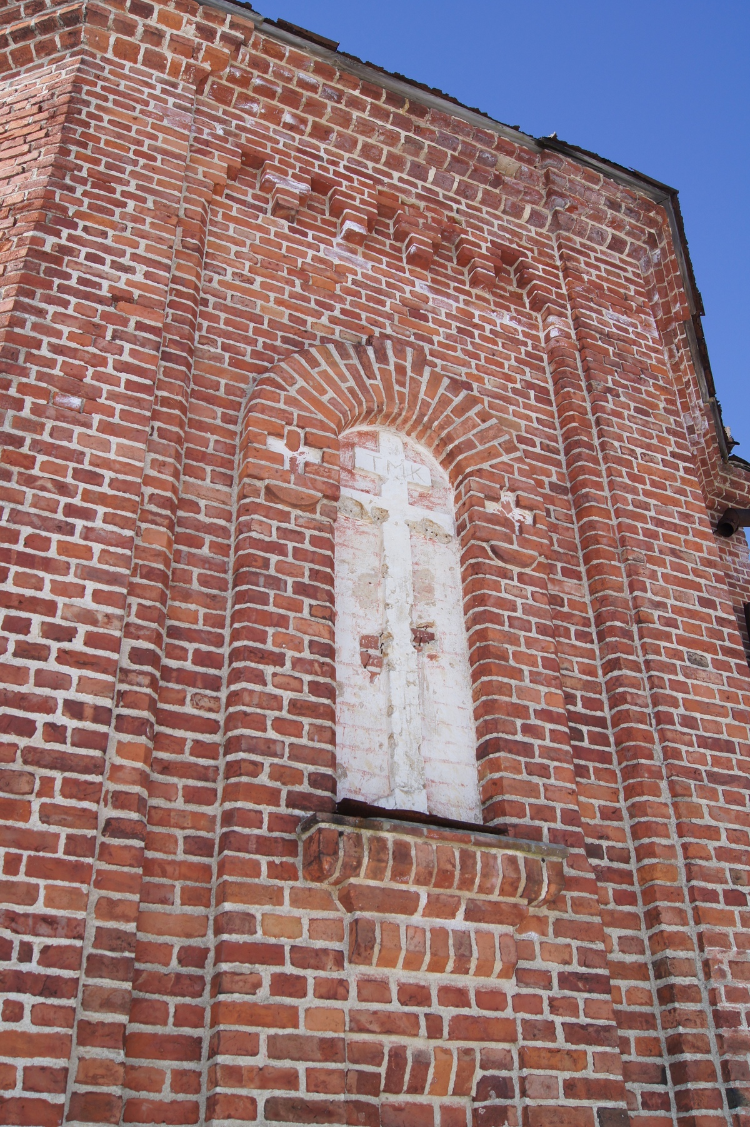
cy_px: 564
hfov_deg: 39.9
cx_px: 375
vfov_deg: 57.2
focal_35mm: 33
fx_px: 1032
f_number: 8
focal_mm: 22
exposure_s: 1/160
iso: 100
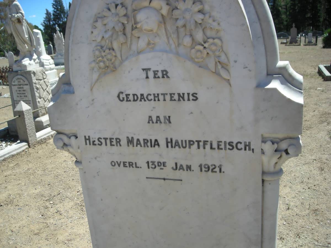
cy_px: 124
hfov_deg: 52.6
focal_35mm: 35
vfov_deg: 40.7
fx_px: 335
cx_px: 166
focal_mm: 5.7
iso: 50
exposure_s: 1/161
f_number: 5.7
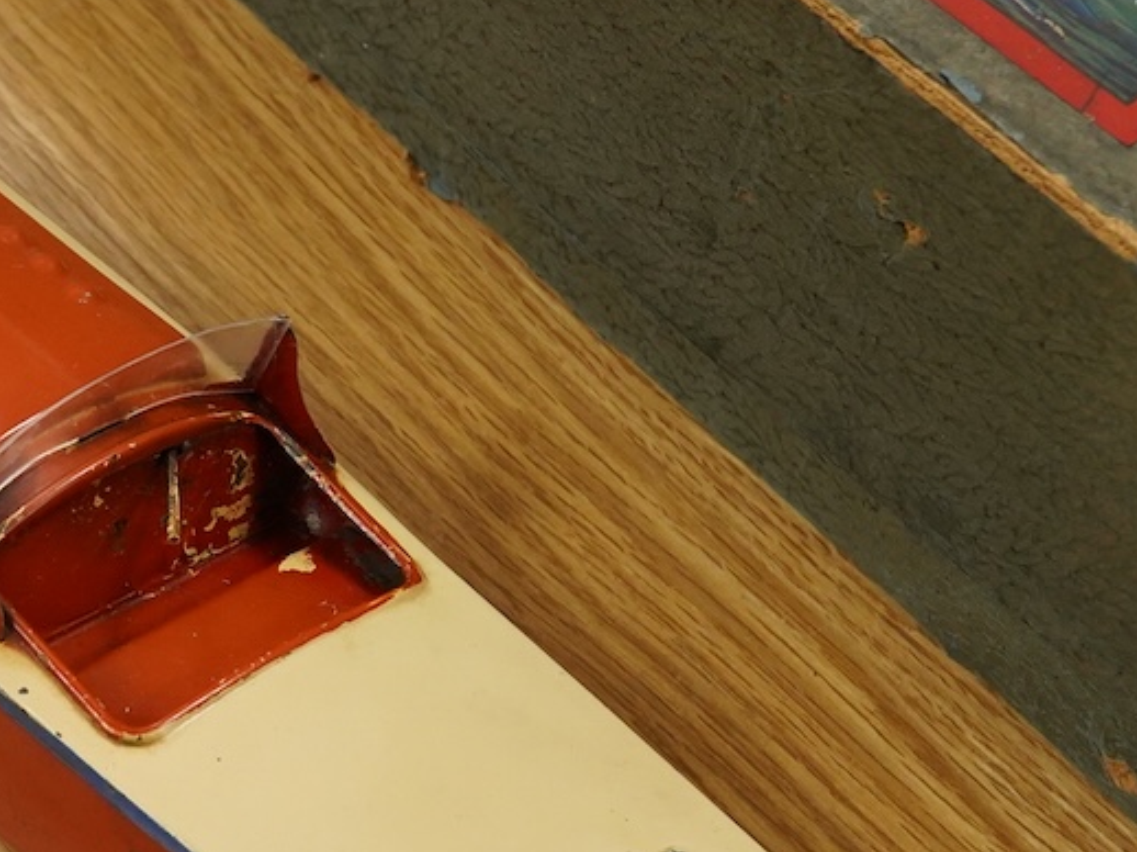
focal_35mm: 94
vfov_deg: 15.7
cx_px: 32
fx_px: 3086
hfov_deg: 20.3
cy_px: 461
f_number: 10
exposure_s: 1/160
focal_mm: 30
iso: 2500
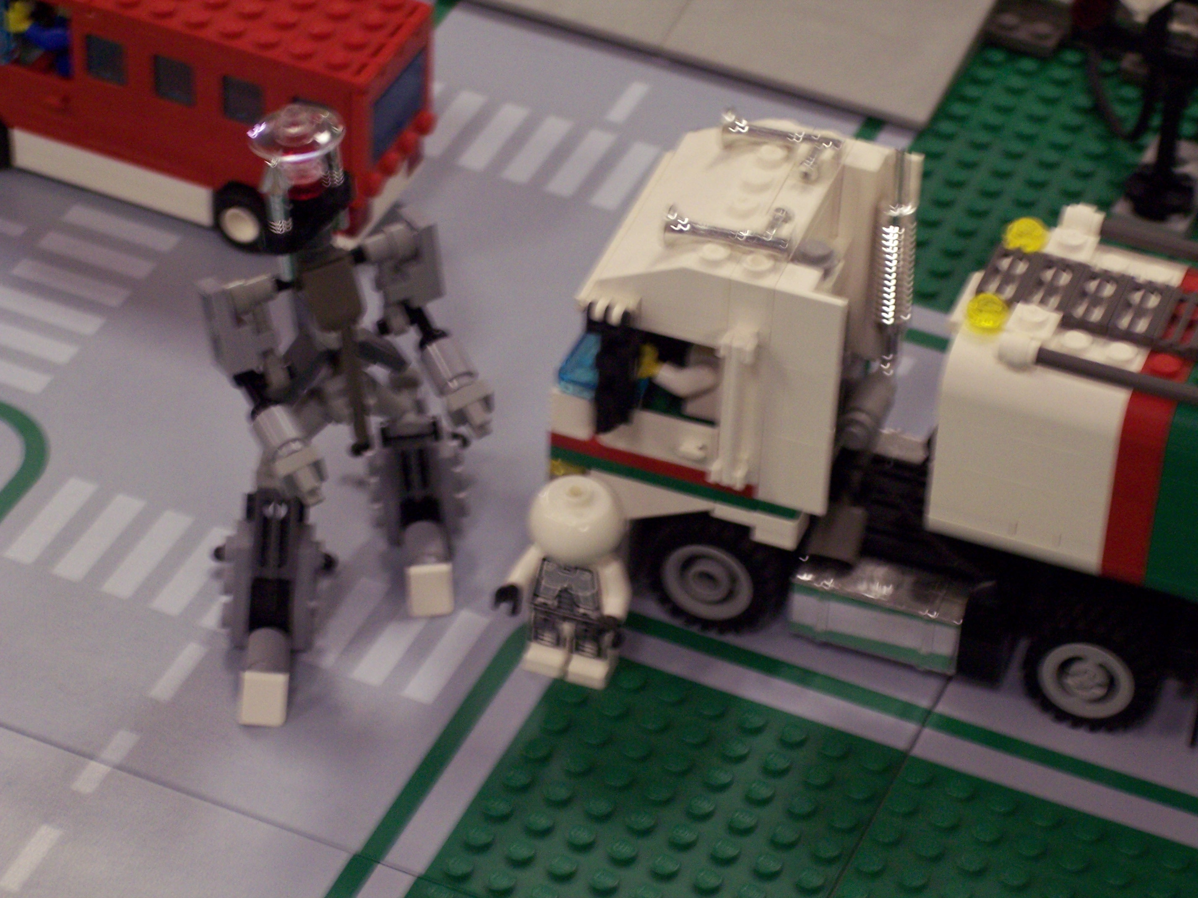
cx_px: 599
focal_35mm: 117
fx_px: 4049
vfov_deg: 12.7
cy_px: 449
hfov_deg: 16.8
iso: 200
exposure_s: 1/8
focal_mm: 24
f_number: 4.8
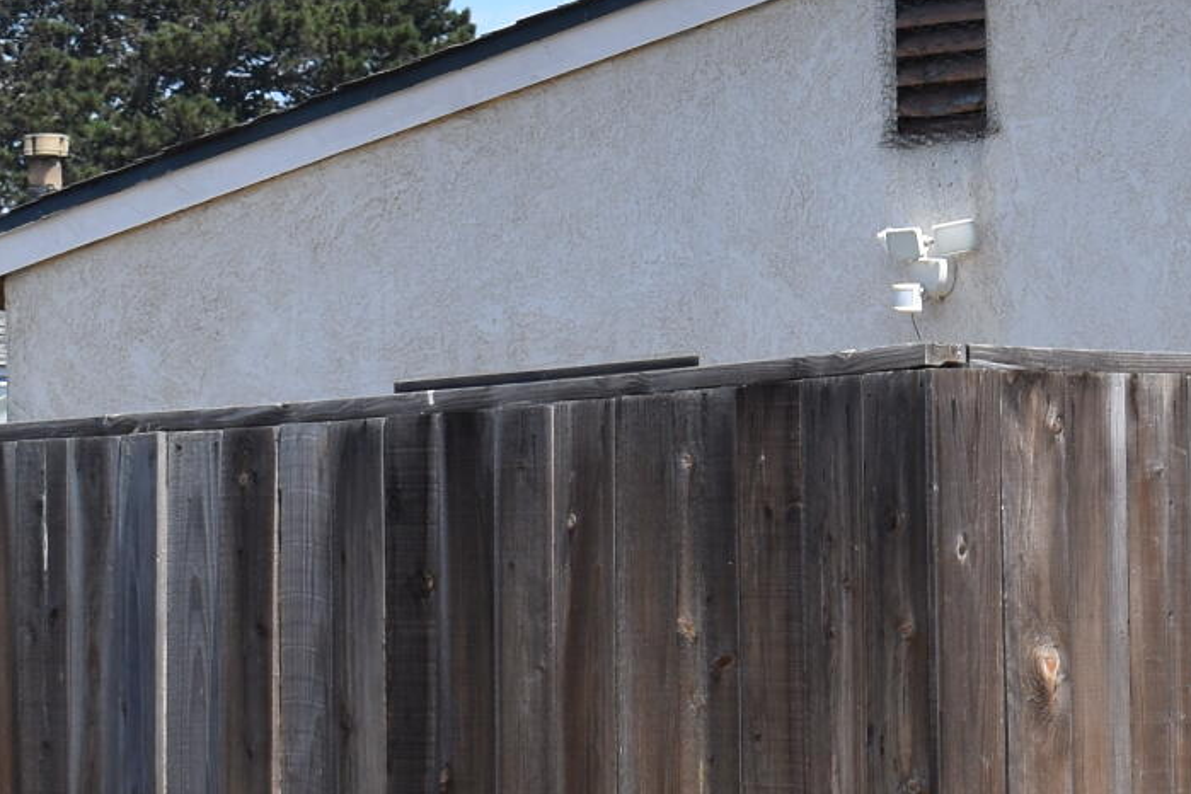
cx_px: 1723
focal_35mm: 219
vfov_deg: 6.3
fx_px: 7245
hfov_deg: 9.2
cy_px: 237
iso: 110
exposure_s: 1/250
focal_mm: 34
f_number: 8
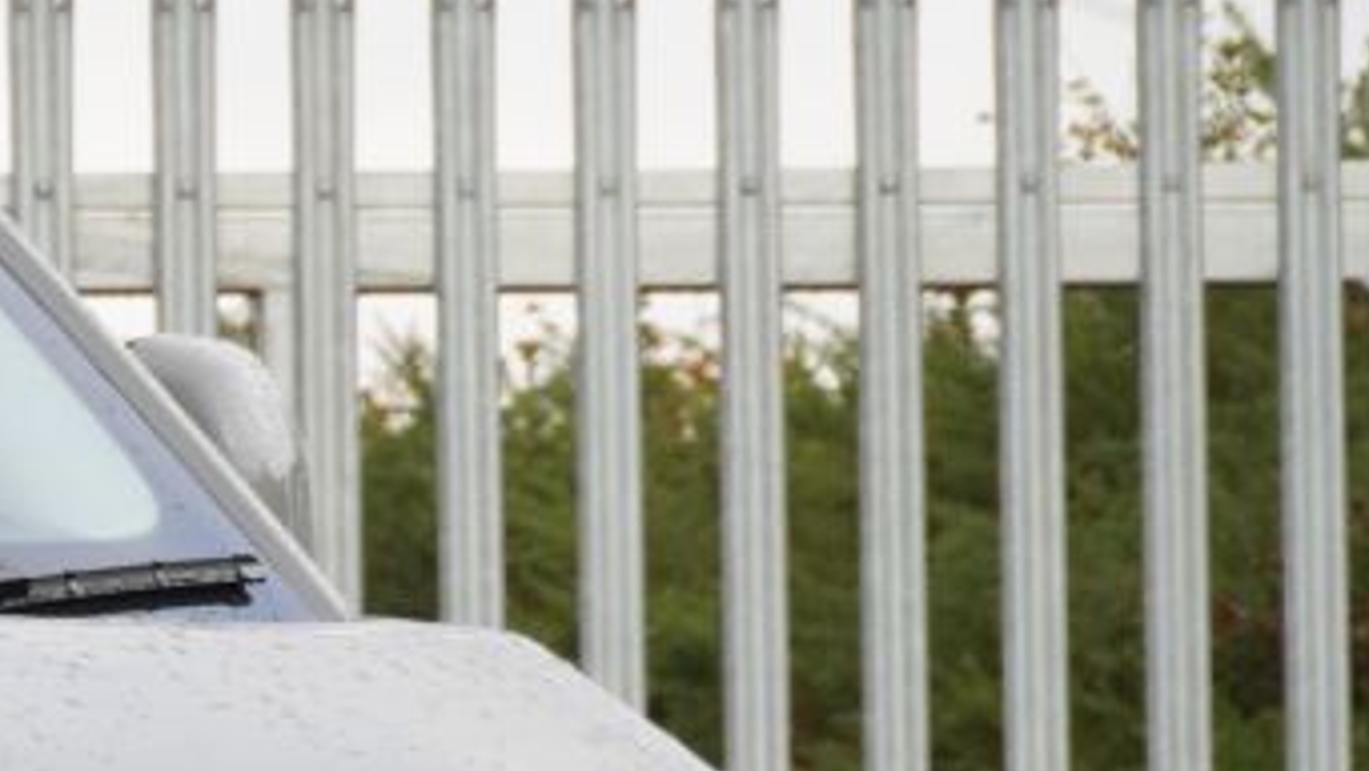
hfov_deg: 6.1
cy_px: 1313
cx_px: -1774
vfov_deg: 3.6
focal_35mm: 339
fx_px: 12309
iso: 125
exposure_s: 1/90
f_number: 5.6
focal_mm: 46
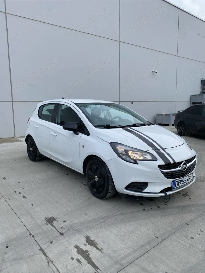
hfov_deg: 53.0
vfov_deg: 67.3
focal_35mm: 26
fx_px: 205
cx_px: 102
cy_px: 136
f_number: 1.8
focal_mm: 4.25
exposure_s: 1/747
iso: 32
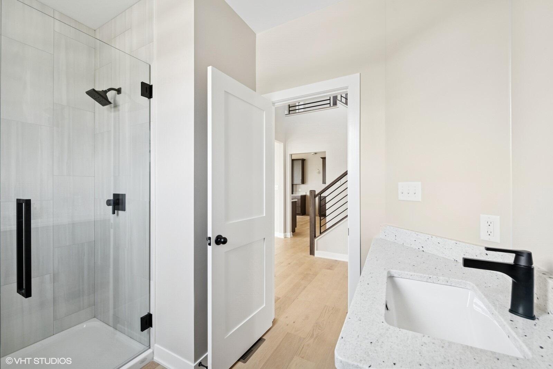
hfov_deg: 104.2
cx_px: 276
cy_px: 184
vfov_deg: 81.3
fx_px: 215
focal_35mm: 14
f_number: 11
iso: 200
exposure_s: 1/13
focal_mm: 14
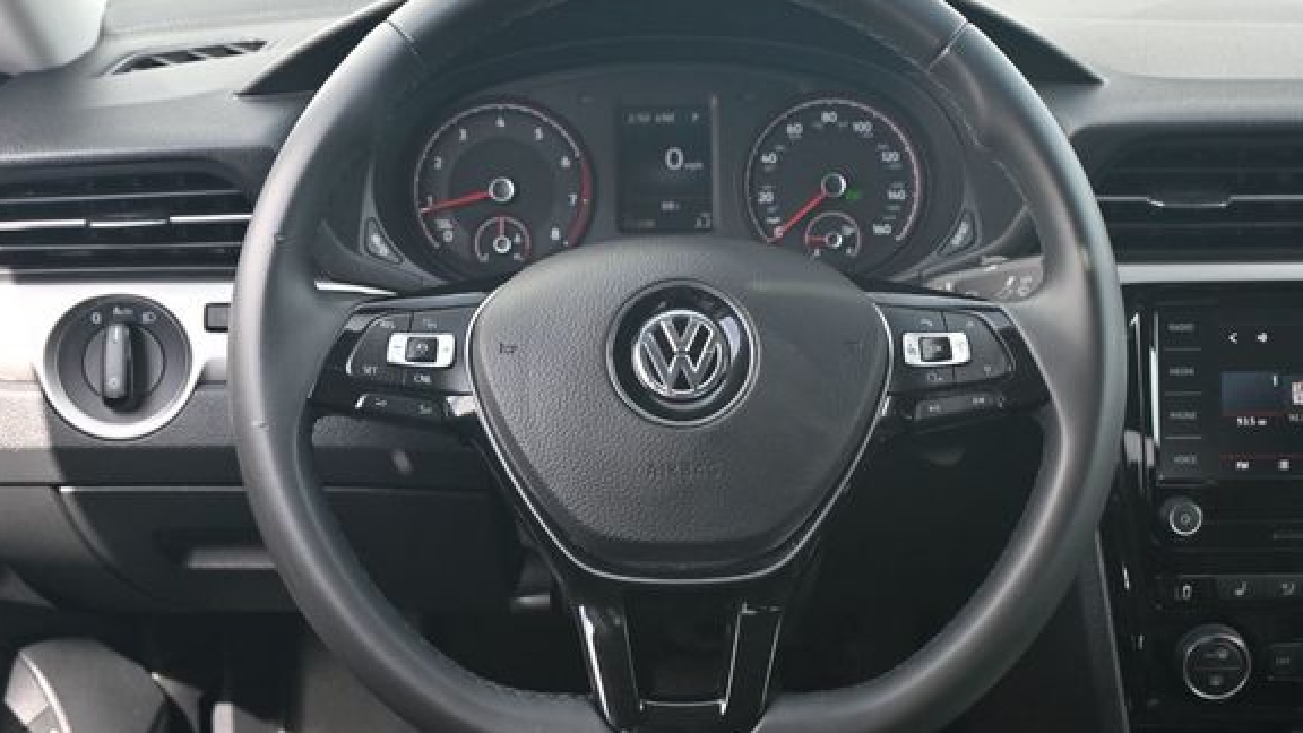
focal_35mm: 44
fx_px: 1506
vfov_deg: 27.4
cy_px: 353
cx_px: 676
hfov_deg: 46.8
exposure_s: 1/250
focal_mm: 25
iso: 400
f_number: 4.2
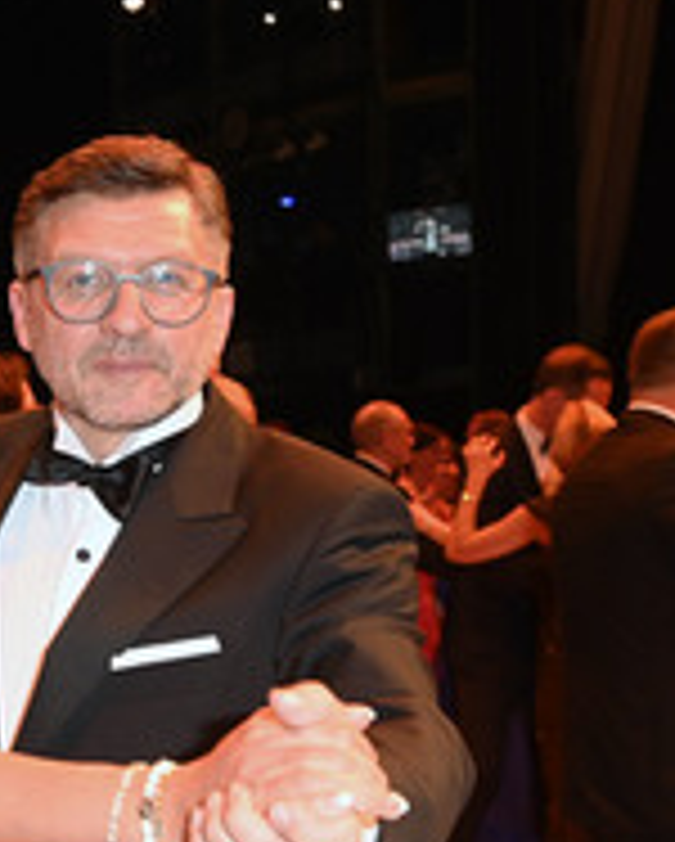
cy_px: 572
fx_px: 1745
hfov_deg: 20.4
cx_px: -142
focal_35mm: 70
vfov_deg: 26.9
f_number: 5.6
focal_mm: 31
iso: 2000
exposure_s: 1/125
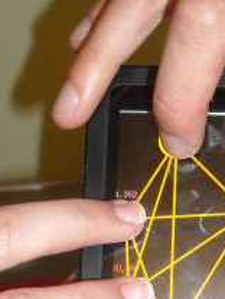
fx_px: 778
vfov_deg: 21.2
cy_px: 277
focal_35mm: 90
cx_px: 205
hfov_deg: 16.2
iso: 200
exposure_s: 1/60
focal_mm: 5.7
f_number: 2.8
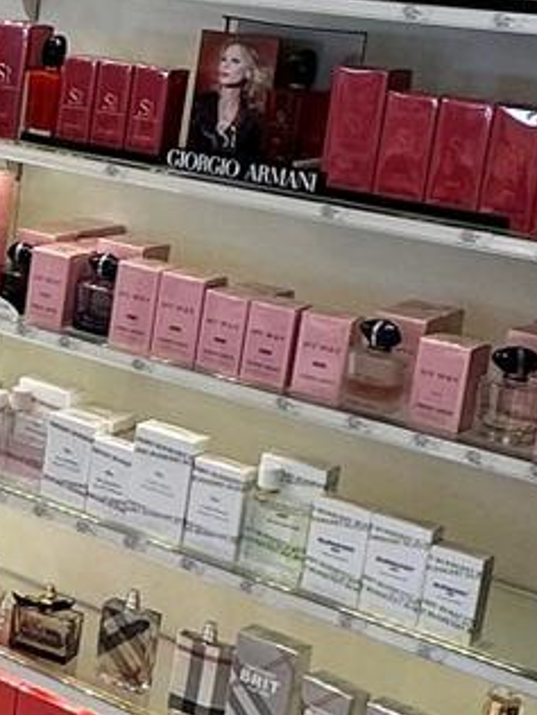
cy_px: 247
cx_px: -449
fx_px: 1758
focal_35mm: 85
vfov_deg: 22.9
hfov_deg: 15.0
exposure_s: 1/126
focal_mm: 2.22
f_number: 2.2
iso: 40
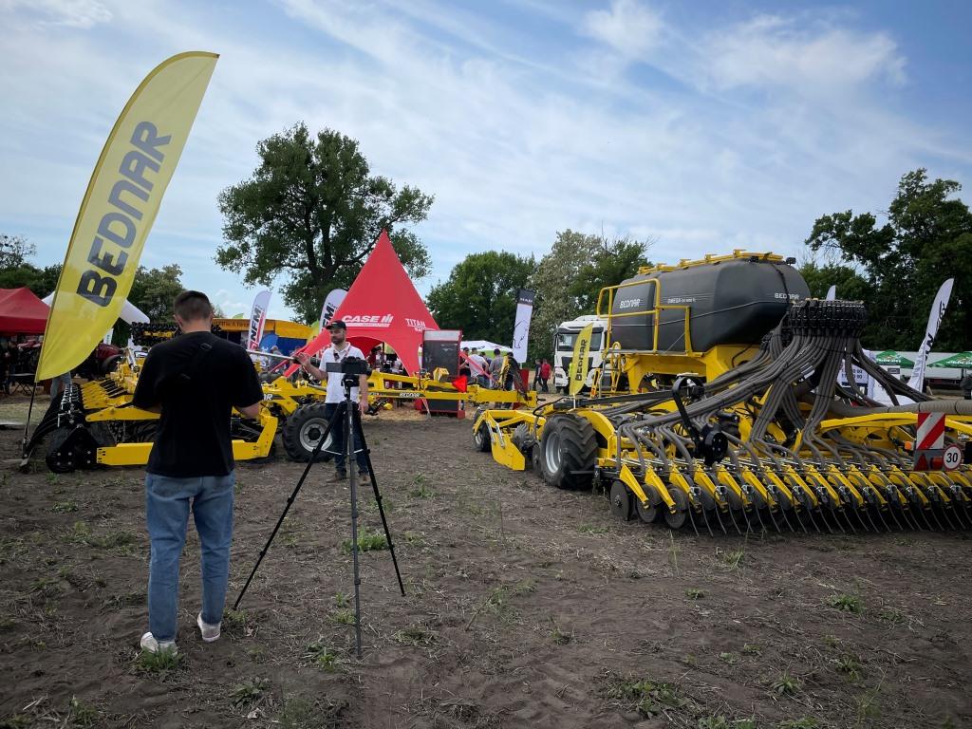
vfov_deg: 53.1
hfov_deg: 67.3
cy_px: 364
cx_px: 486
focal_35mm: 26
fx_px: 730
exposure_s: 1/5556
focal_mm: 4.2
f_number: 1.6
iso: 50
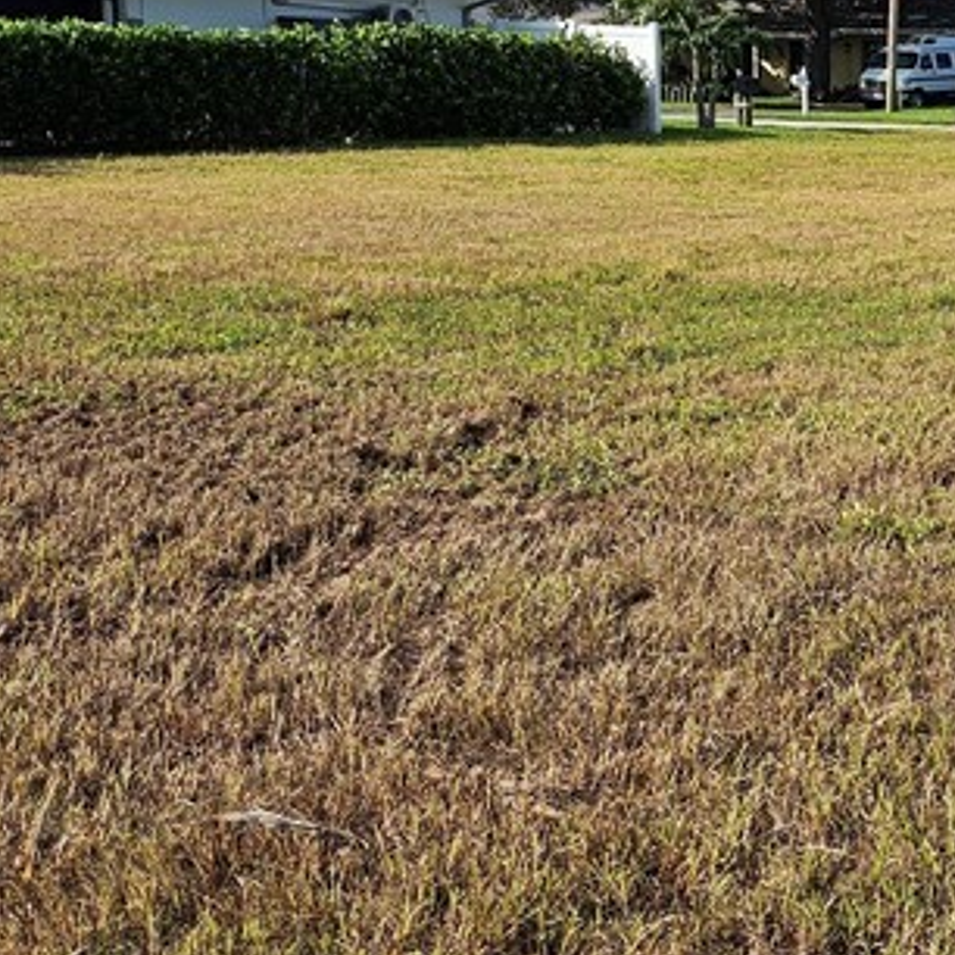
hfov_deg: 23.7
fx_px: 2122
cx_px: 1064
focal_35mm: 68
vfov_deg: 25.2
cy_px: 331
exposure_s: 1/1002
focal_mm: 6.3
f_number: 1.7
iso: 10
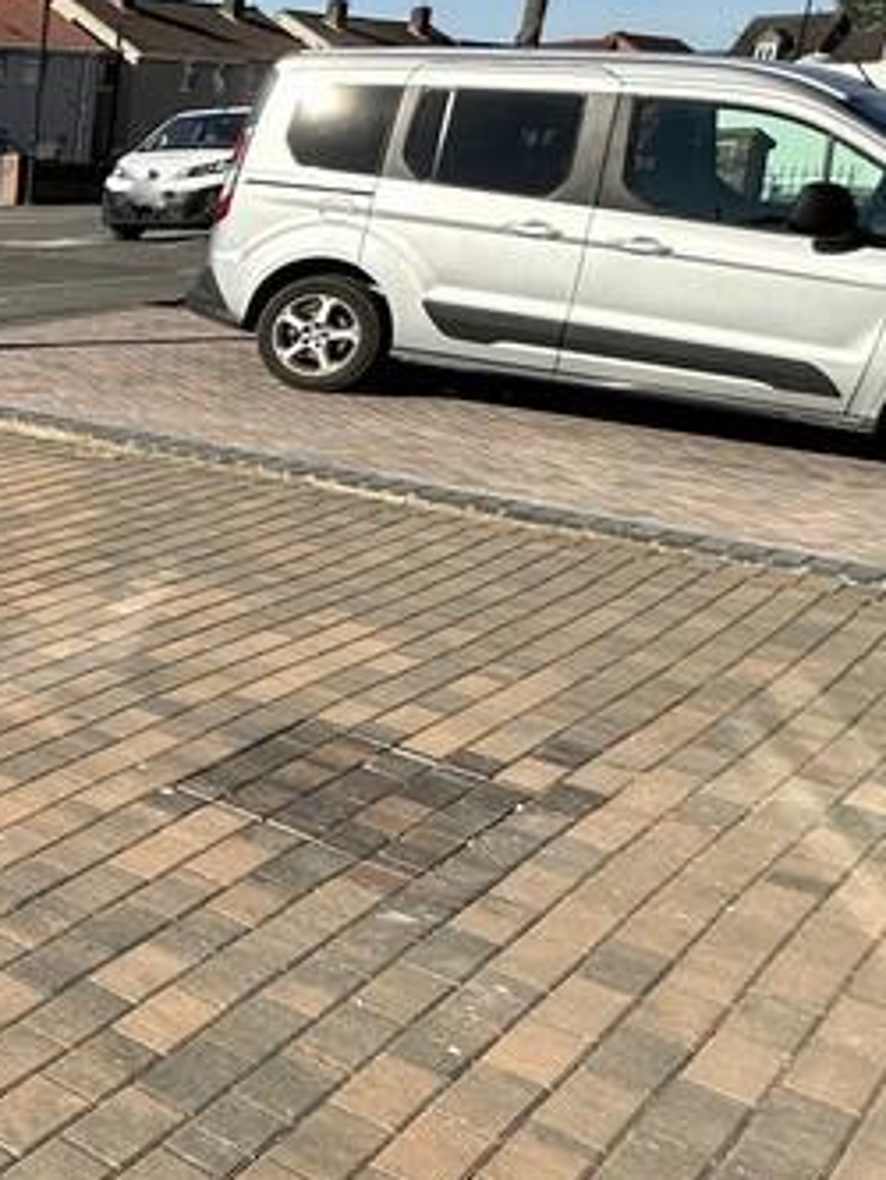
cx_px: -532
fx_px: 1467
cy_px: 546
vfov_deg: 43.8
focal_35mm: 43
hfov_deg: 24.1
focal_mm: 2.22
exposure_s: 1/1473
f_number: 2.2
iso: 40
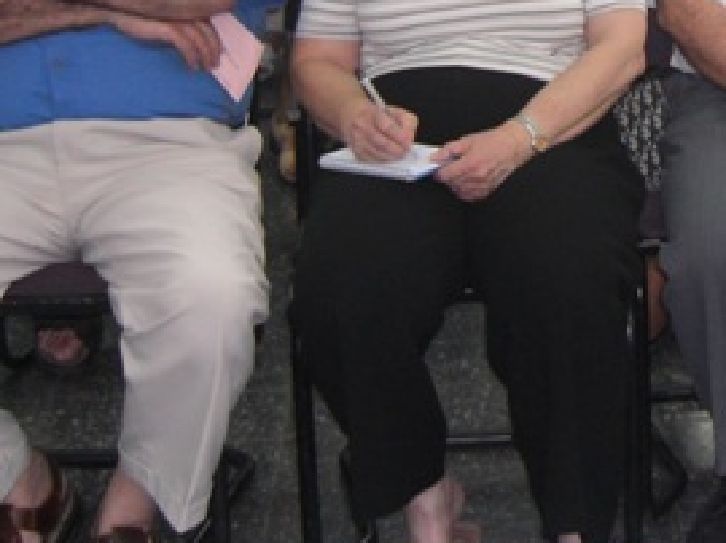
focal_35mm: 108
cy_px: -112
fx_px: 2263
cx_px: 766
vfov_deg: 13.3
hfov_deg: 17.7
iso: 200
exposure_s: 1/60
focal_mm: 7.9
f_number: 2.8
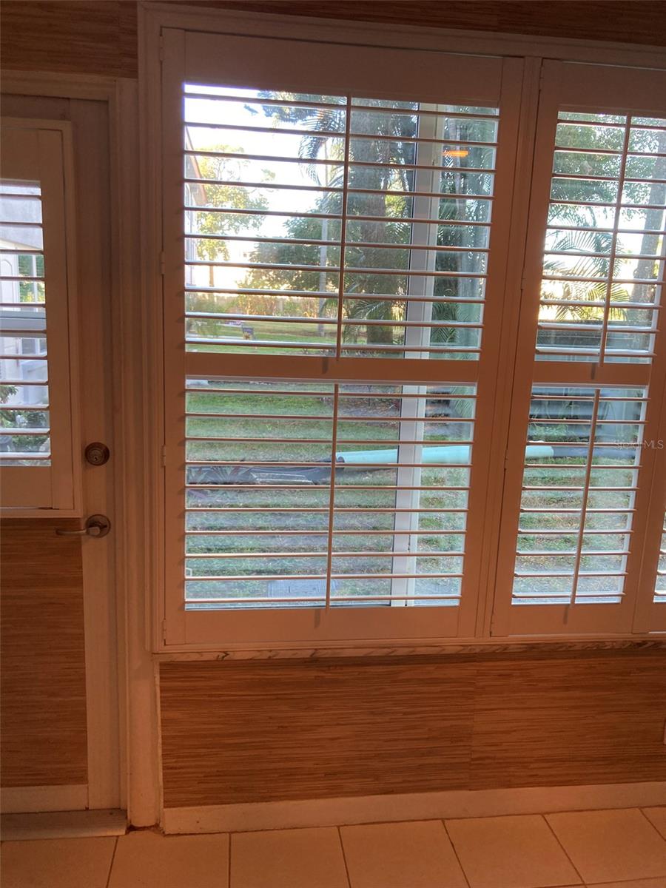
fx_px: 718
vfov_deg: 63.4
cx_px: 333
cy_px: 444
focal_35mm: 28
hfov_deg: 49.7
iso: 64
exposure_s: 1/60
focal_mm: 3.99
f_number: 1.8
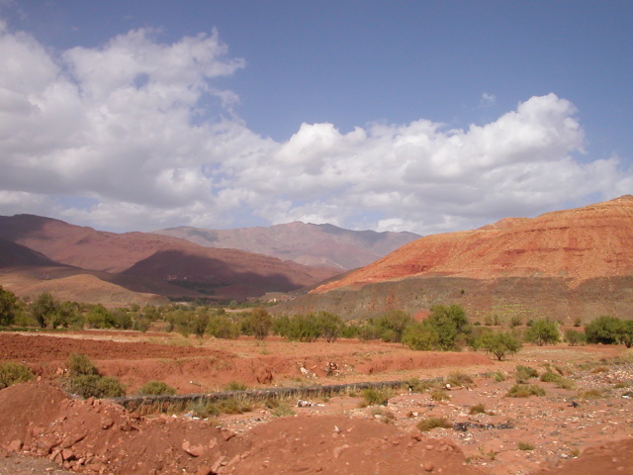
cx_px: 316
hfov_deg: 50.1
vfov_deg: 38.7
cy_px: 238
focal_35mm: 37
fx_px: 677
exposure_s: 1/901
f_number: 4.5
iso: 100
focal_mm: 5.6
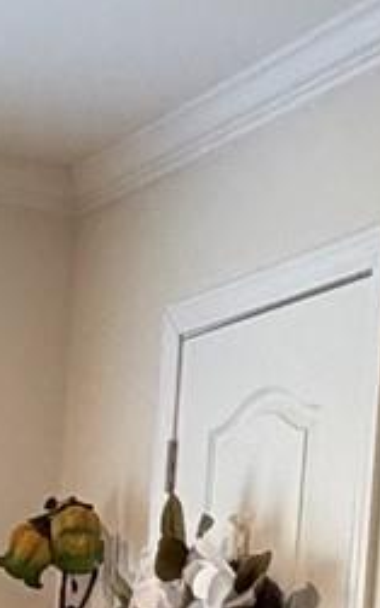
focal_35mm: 121
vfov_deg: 15.3
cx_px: 24
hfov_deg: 10.8
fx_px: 2004
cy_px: 1025
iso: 400
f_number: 2.2
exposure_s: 1/60
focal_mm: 2.22
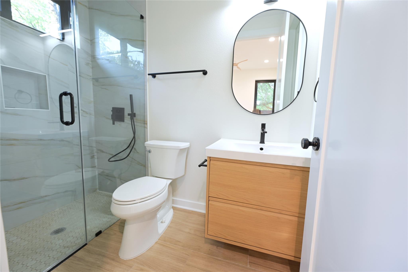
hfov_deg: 104.3
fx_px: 159
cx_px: 204
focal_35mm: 14
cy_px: 136
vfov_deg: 81.2
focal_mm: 14
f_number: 5.6
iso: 250
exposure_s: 1/6
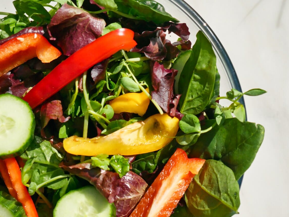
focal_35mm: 95
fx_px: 793
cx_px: 185
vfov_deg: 15.5
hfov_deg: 20.6
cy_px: 137
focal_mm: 36
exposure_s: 1/5000
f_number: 5.5
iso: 800
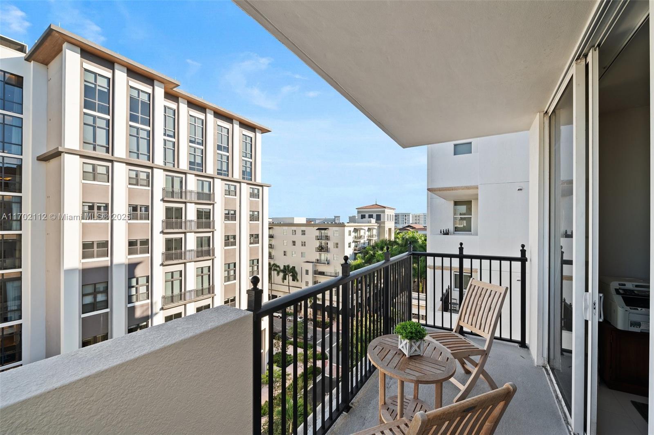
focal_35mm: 14
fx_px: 254
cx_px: 327
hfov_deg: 104.3
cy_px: 218
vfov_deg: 81.1
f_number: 8
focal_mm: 14
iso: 200
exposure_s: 1/100
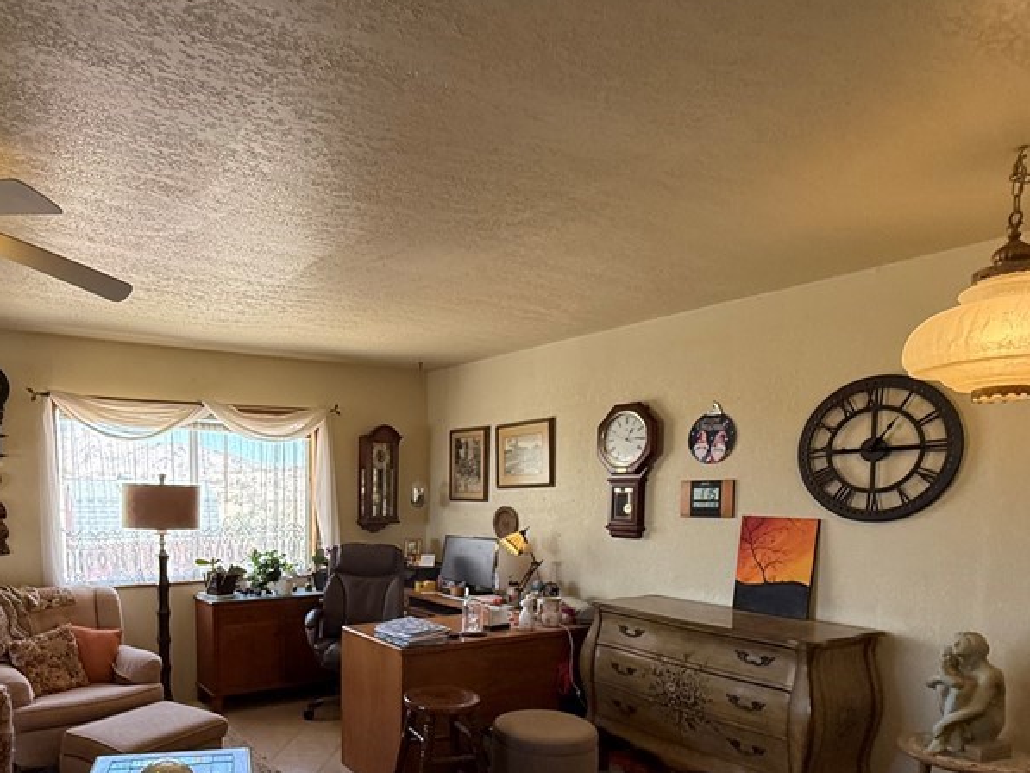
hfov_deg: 69.8
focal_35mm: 24
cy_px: 557
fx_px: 714
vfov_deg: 54.8
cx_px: 354
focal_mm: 2.22
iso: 200
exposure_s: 1/120
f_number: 2.2
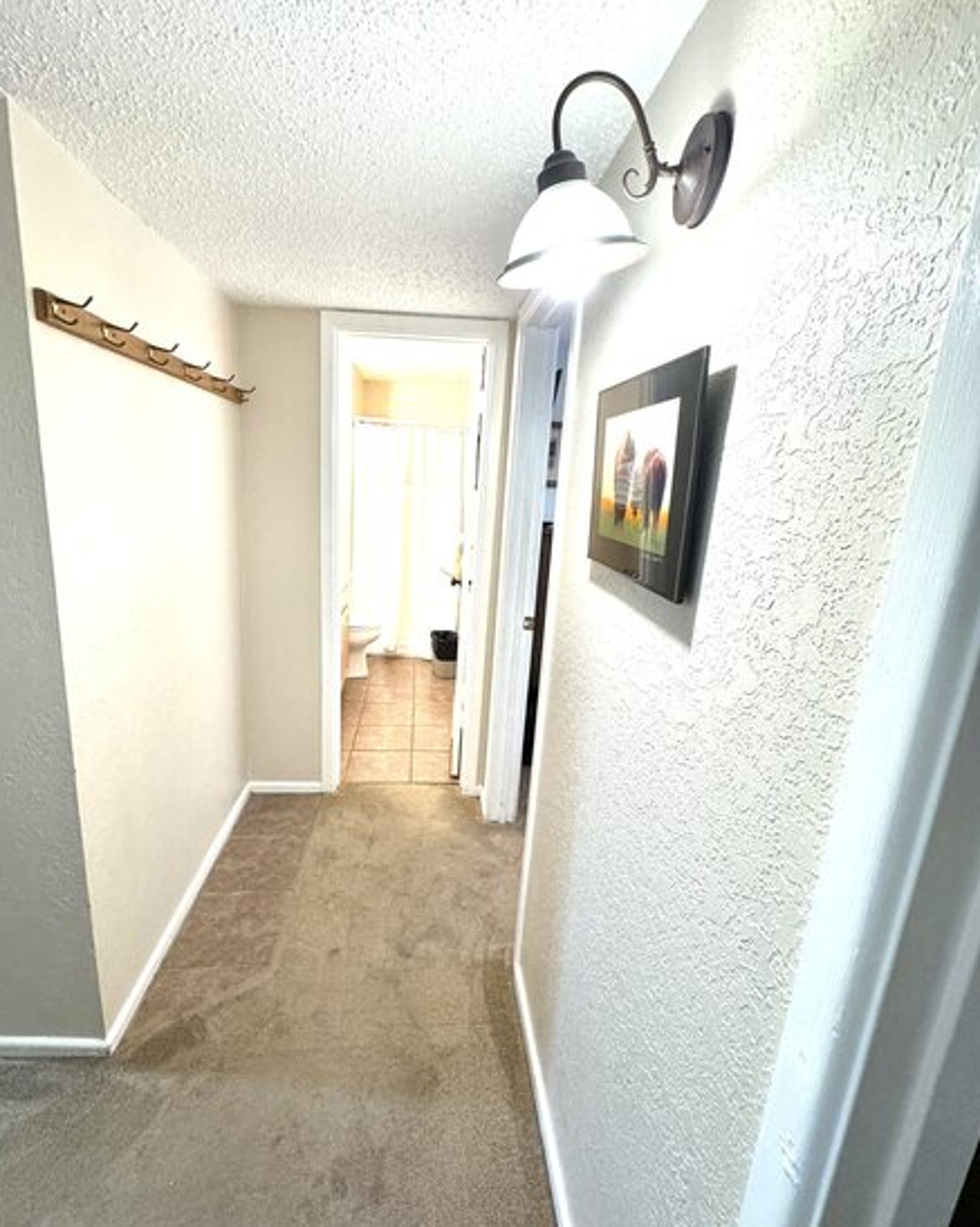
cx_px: 453
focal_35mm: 16
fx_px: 581
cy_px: 608
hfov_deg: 80.2
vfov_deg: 93.1
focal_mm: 2.22
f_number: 2.2
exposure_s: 1/120
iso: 320
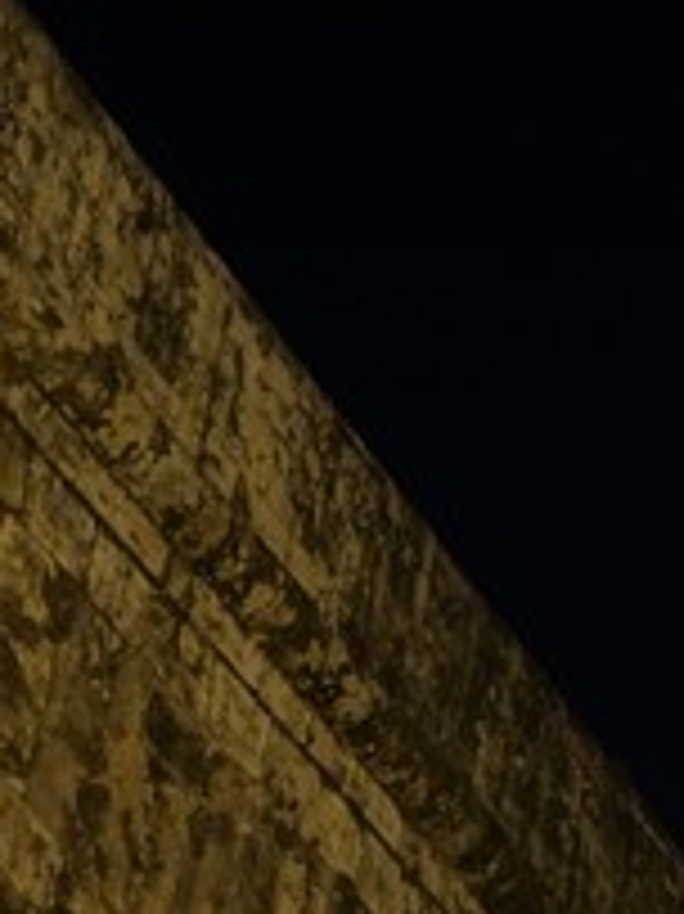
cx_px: 1544
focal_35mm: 159
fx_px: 4193
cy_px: 1724
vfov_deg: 11.4
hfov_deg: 8.6
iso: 800
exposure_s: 1/4
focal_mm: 28
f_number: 3.2
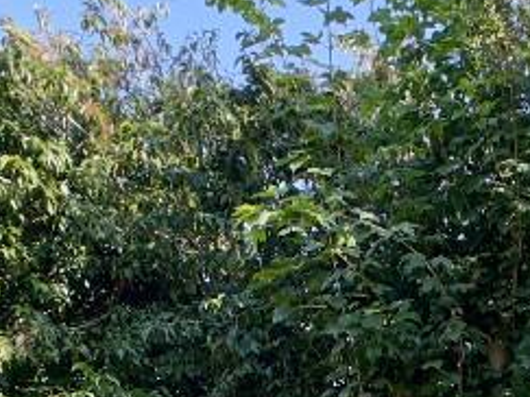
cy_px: 768
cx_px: 589
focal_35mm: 59
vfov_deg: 18.0
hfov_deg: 29.4
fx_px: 903
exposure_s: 1/119
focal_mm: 2.22
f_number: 2.2
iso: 40
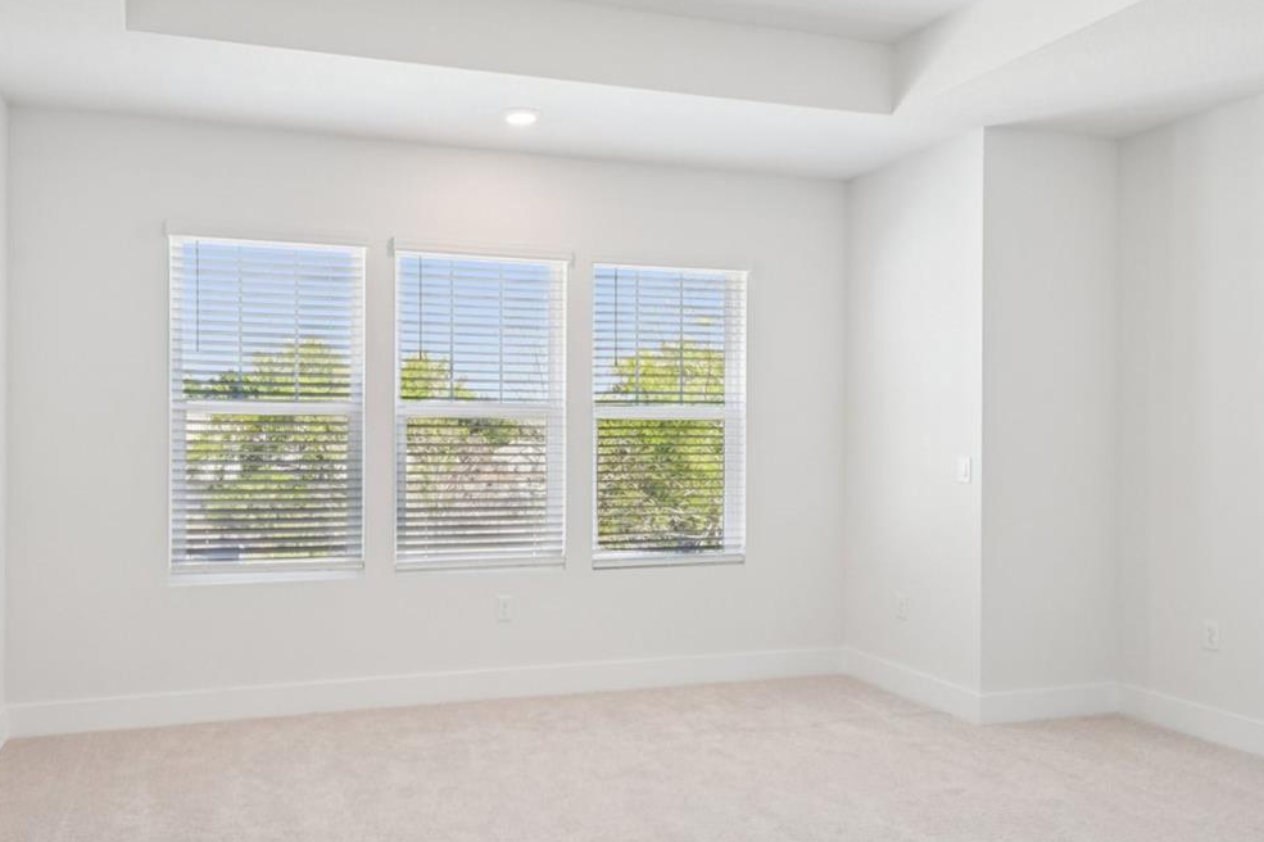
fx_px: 913
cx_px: 479
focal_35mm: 26
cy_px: 451
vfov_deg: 49.5
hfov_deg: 68.4
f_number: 8
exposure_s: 1/60
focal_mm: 16
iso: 400
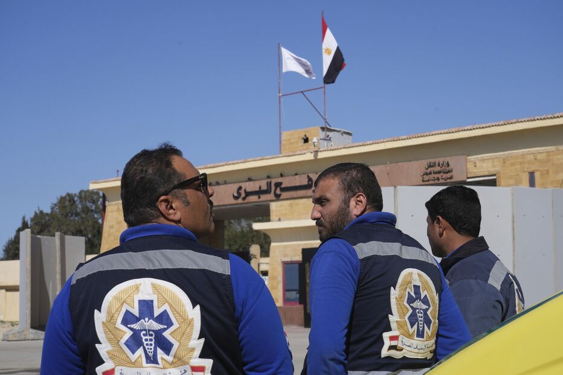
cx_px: 282
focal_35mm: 65
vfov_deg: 20.9
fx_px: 1016
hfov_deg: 31.0
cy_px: 188
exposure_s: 1/1000
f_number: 11
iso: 400
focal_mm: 65
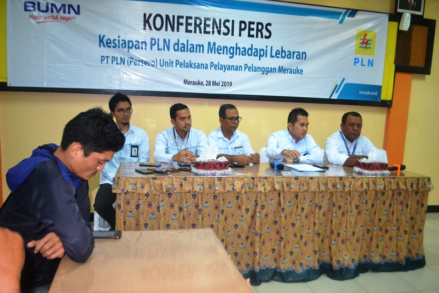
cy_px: 146
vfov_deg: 43.6
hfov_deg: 61.9
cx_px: 220
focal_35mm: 30
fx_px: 366
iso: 1250
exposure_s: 1/60
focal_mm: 20
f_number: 3.8
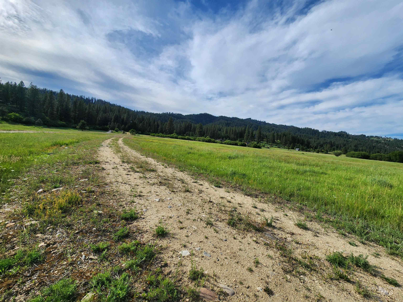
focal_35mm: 13
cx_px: 202
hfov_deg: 106.2
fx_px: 151
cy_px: 151
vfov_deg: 89.9
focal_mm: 2.2
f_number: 2.2
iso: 50
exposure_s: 1/3399
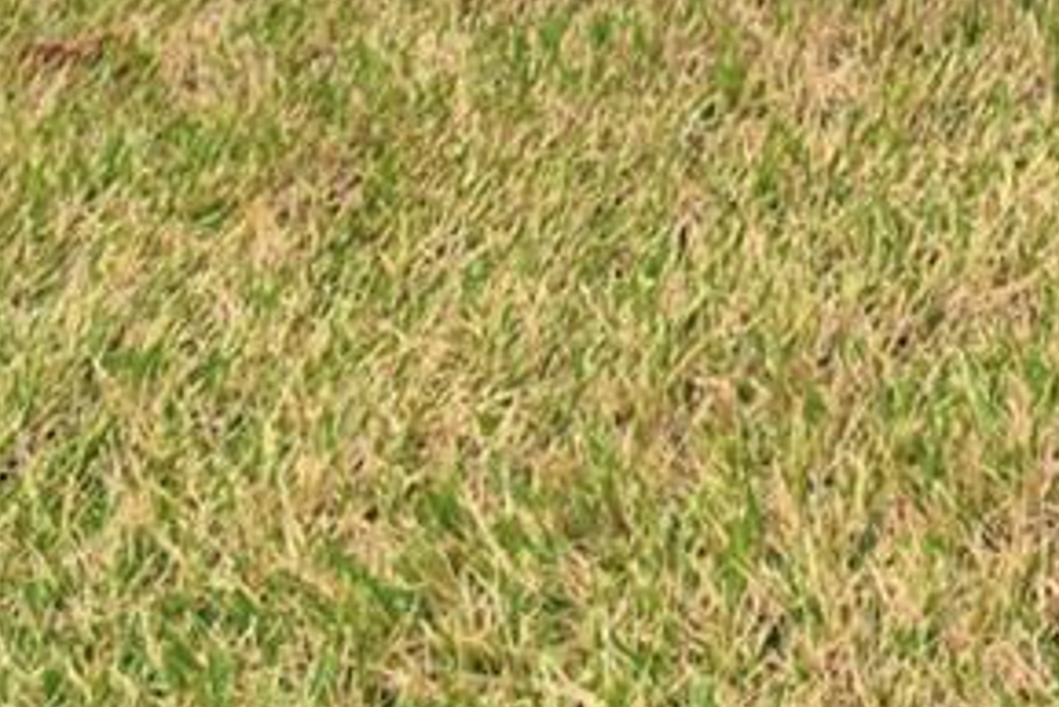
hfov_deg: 19.1
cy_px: -1070
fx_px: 2443
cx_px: 1861
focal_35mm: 83
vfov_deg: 12.4
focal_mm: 10
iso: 100
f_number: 4.5
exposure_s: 1/1250
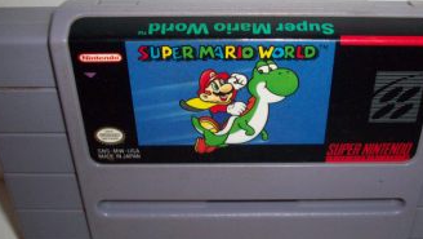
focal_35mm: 55
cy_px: 109
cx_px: 251
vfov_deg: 21.9
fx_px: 617
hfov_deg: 37.7
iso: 160
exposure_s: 1/45
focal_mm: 6.2
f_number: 2.8
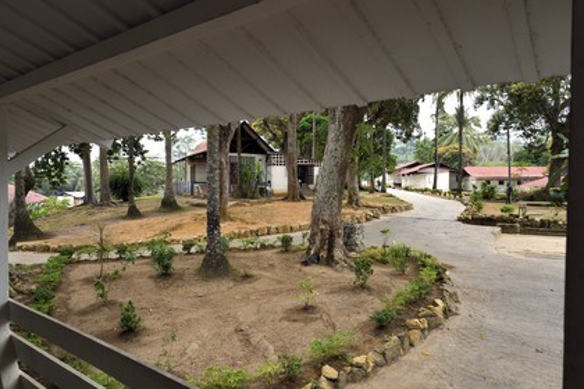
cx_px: 292
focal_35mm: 24
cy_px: 194
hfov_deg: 73.7
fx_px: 389
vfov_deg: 53.1
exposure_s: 1/200
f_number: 7.1
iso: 800
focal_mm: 24
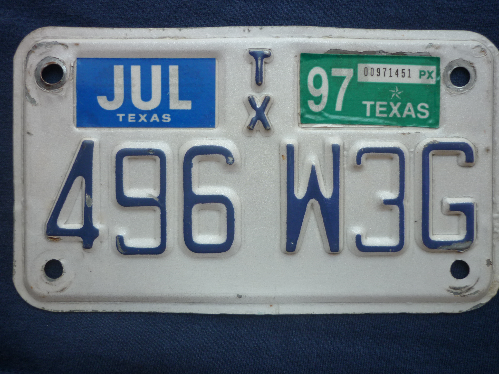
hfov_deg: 55.4
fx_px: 476
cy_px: 187
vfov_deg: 42.9
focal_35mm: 33
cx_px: 250
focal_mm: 5.5
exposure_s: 1/50
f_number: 2.8
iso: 80
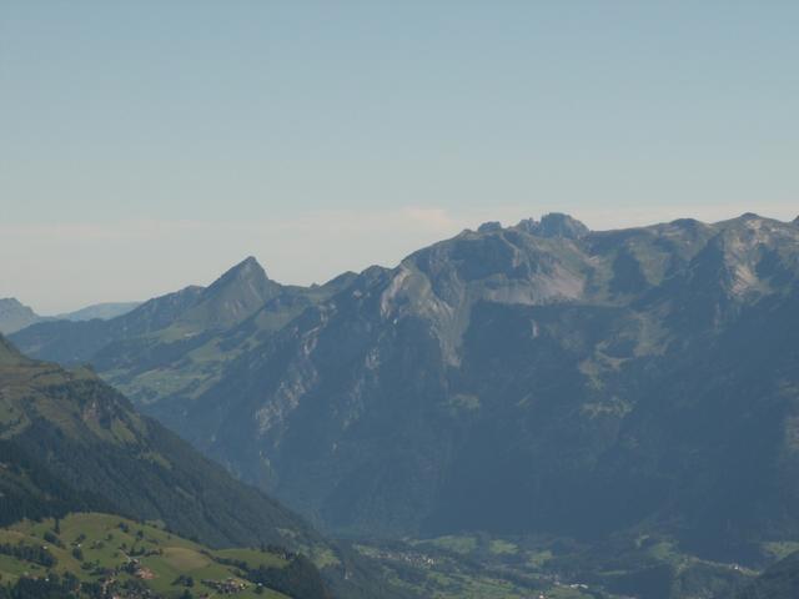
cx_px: 400
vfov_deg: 10.7
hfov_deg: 14.3
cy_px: 300
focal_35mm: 138
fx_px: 3185
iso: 50
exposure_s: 1/200
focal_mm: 22.52
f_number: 8
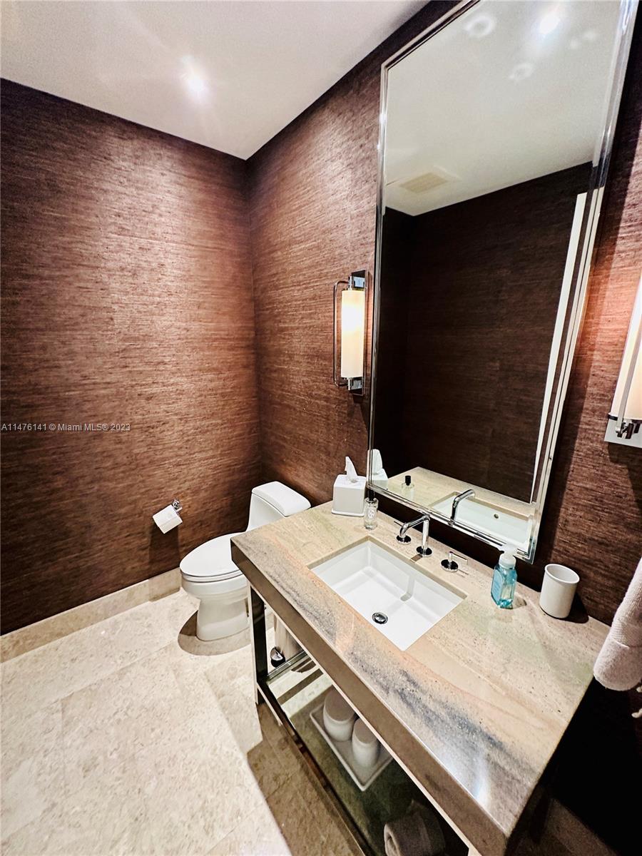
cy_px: 428
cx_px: 321
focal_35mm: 14
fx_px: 346
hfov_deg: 85.7
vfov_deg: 102.1
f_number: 2.2
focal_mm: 2.22
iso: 500
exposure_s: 1/60
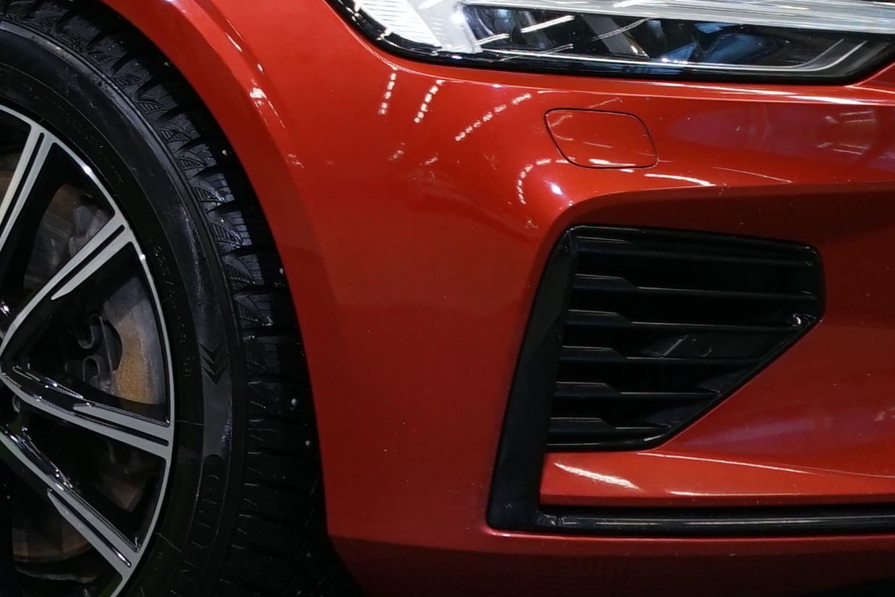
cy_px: -181
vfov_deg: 7.7
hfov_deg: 11.4
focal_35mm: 177
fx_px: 4401
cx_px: -150
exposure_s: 1/40
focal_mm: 36
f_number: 5
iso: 500
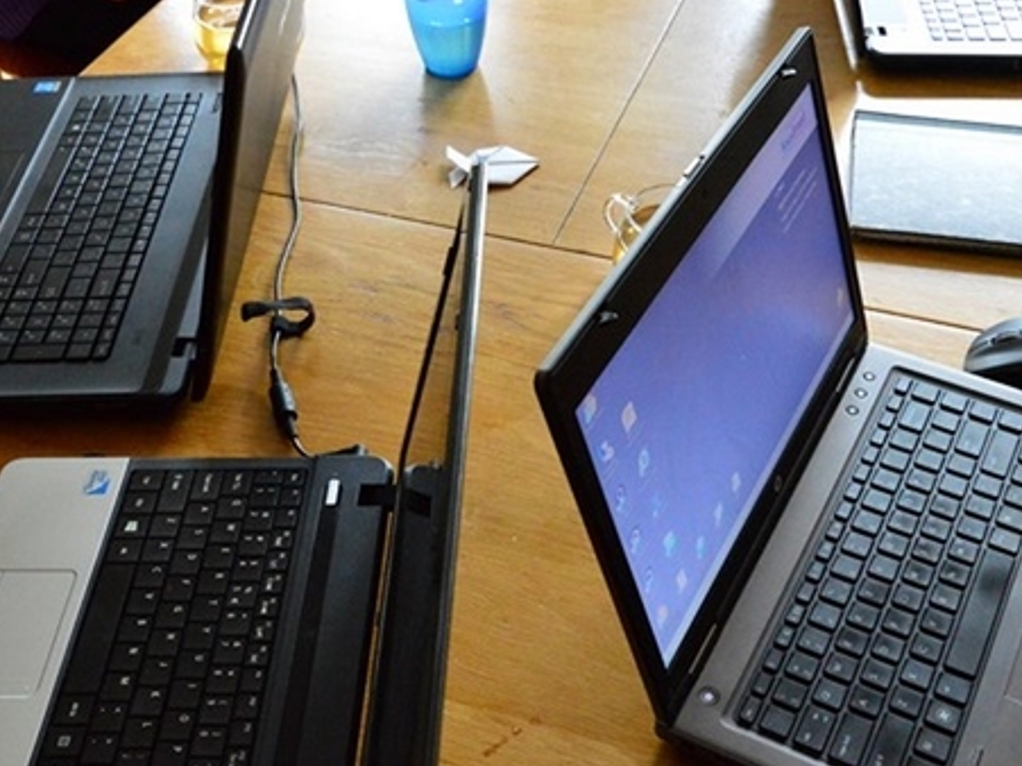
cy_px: 393
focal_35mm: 46
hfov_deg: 41.2
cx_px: 535
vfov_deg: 31.5
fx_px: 1358
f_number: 7.1
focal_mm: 24
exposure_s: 1/60
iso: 6400
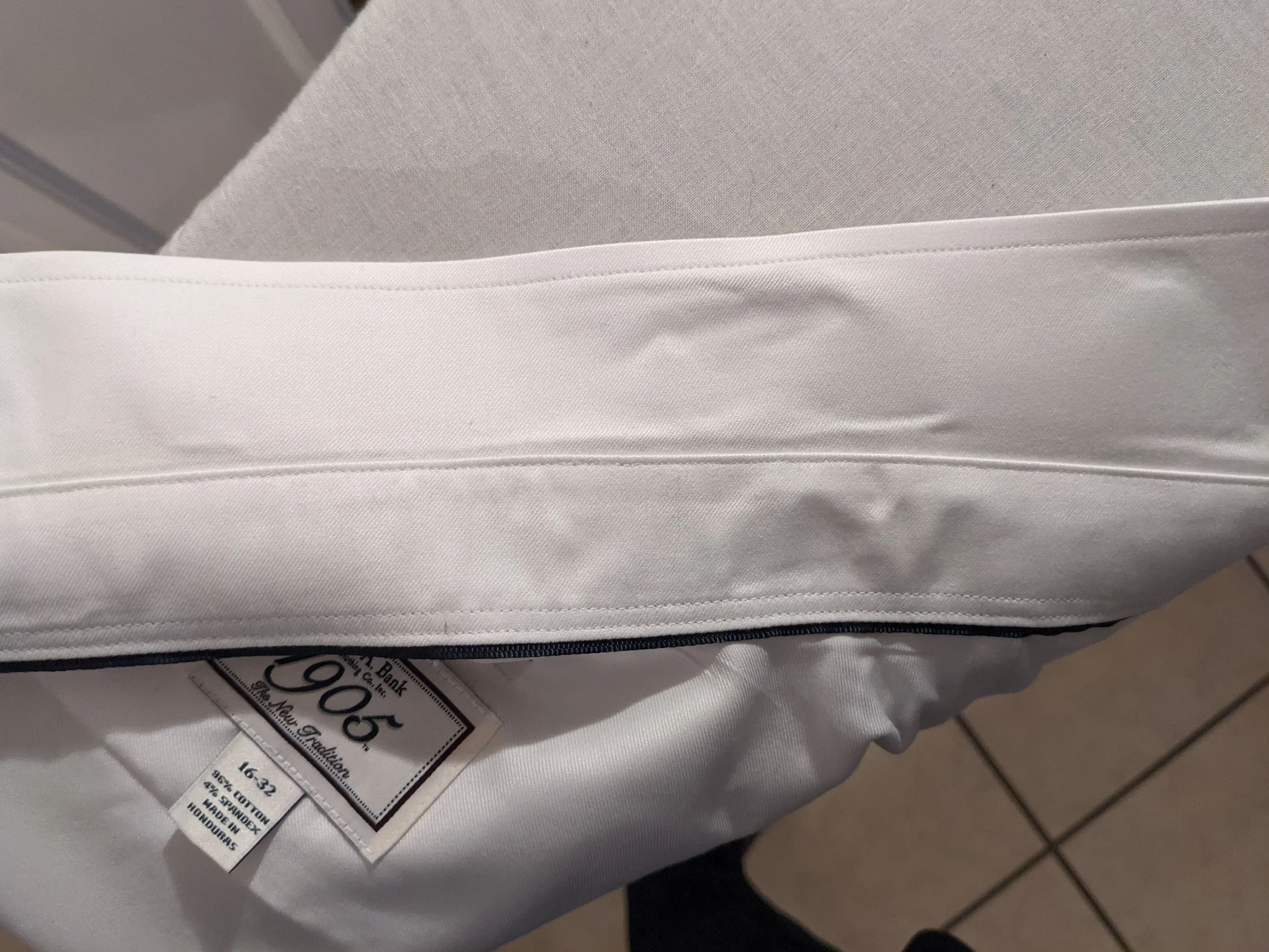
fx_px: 1026
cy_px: 468
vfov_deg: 49.7
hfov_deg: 63.4
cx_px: 622
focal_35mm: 28
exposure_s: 1/120
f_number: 1.73
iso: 945
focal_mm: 4.38
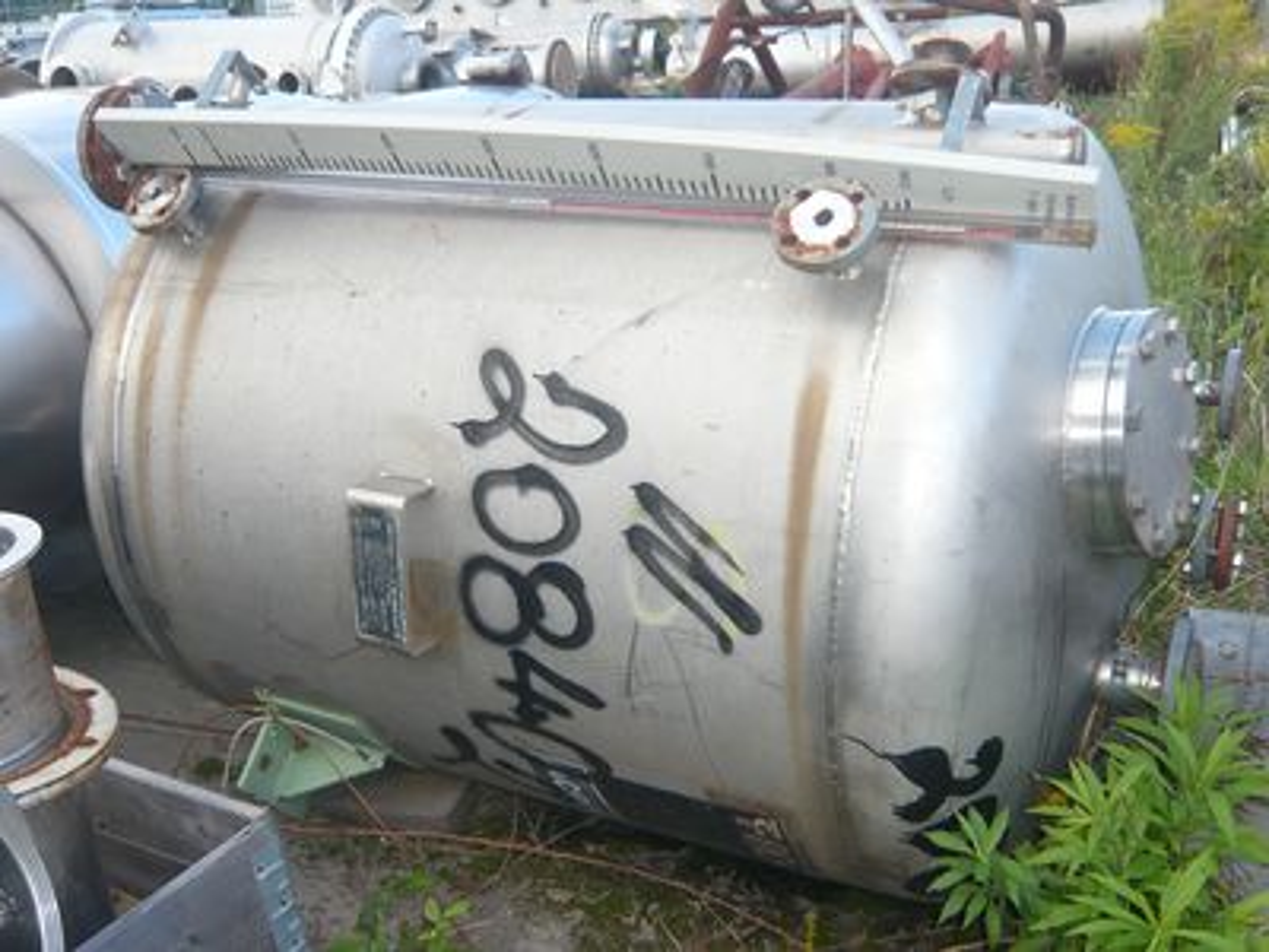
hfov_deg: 52.6
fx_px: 1283
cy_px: 476
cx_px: 634
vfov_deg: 40.7
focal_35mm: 35
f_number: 2.8
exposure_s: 1/200
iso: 100
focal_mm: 4.6
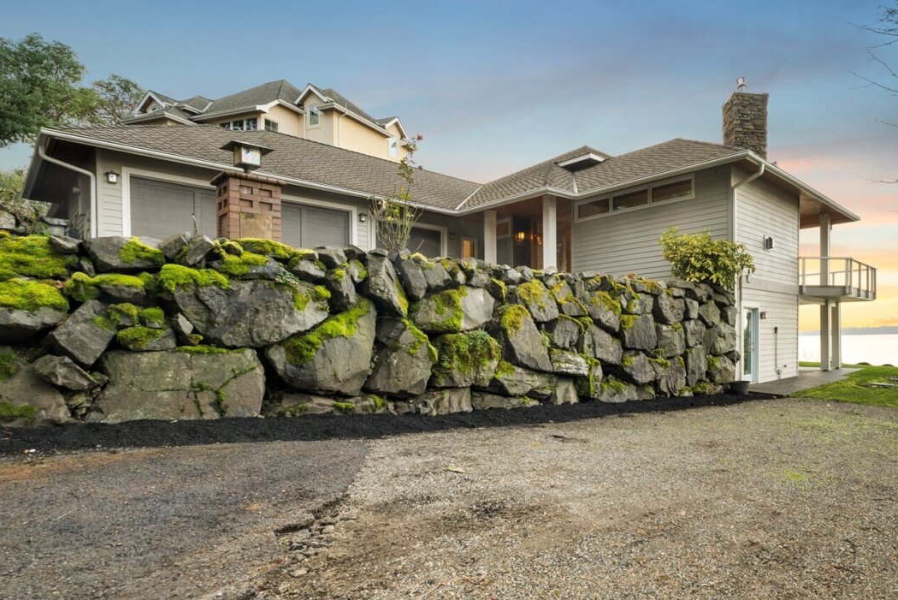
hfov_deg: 78.9
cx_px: 589
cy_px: 332
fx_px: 524
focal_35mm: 21
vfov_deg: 59.4
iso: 800
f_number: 9
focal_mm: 10.5
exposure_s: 1/8
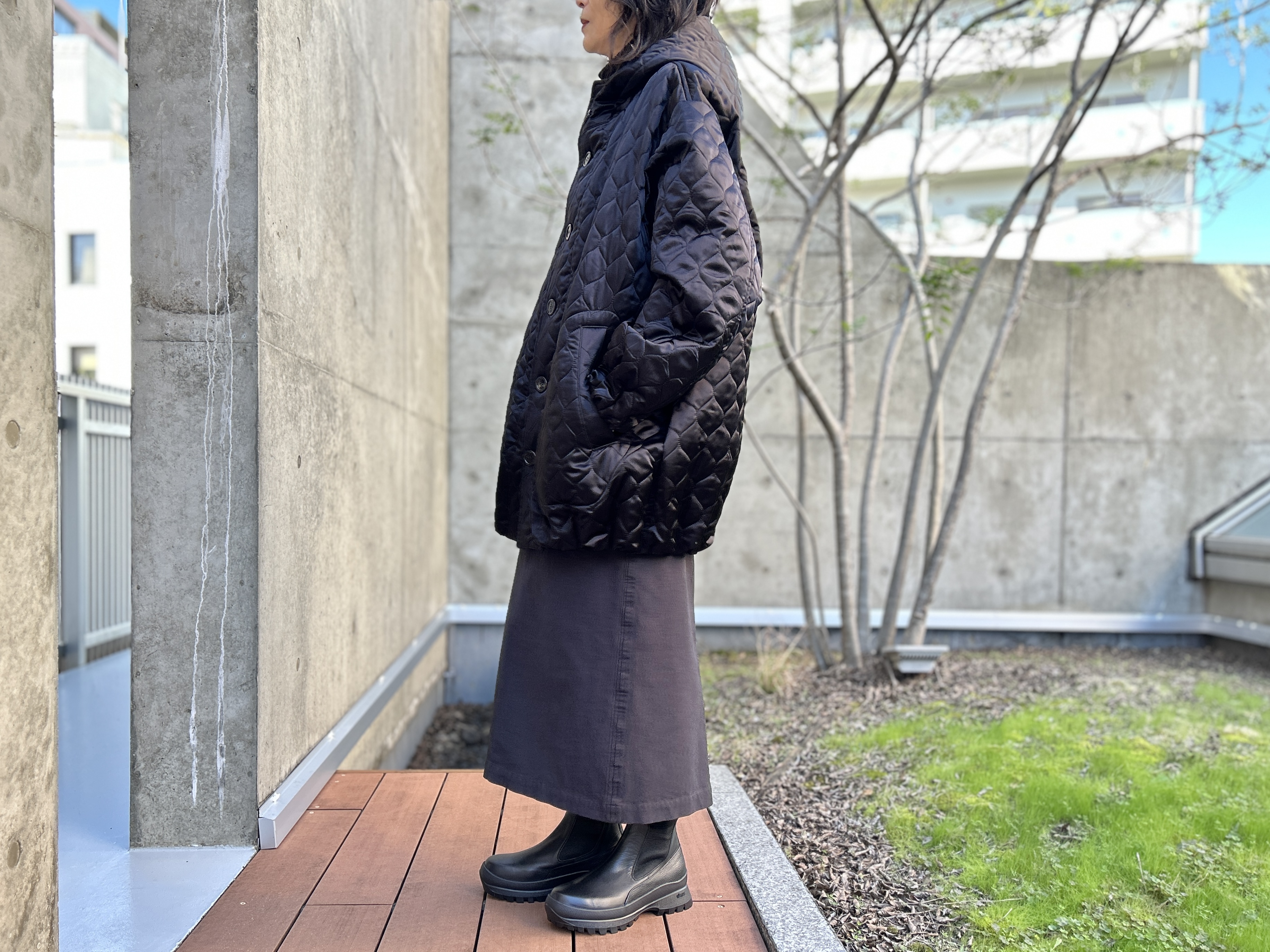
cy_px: 476
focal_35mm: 26
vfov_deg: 53.1
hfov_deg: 67.3
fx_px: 954
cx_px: 635
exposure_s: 1/355
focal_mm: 5.7
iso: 50
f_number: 1.5
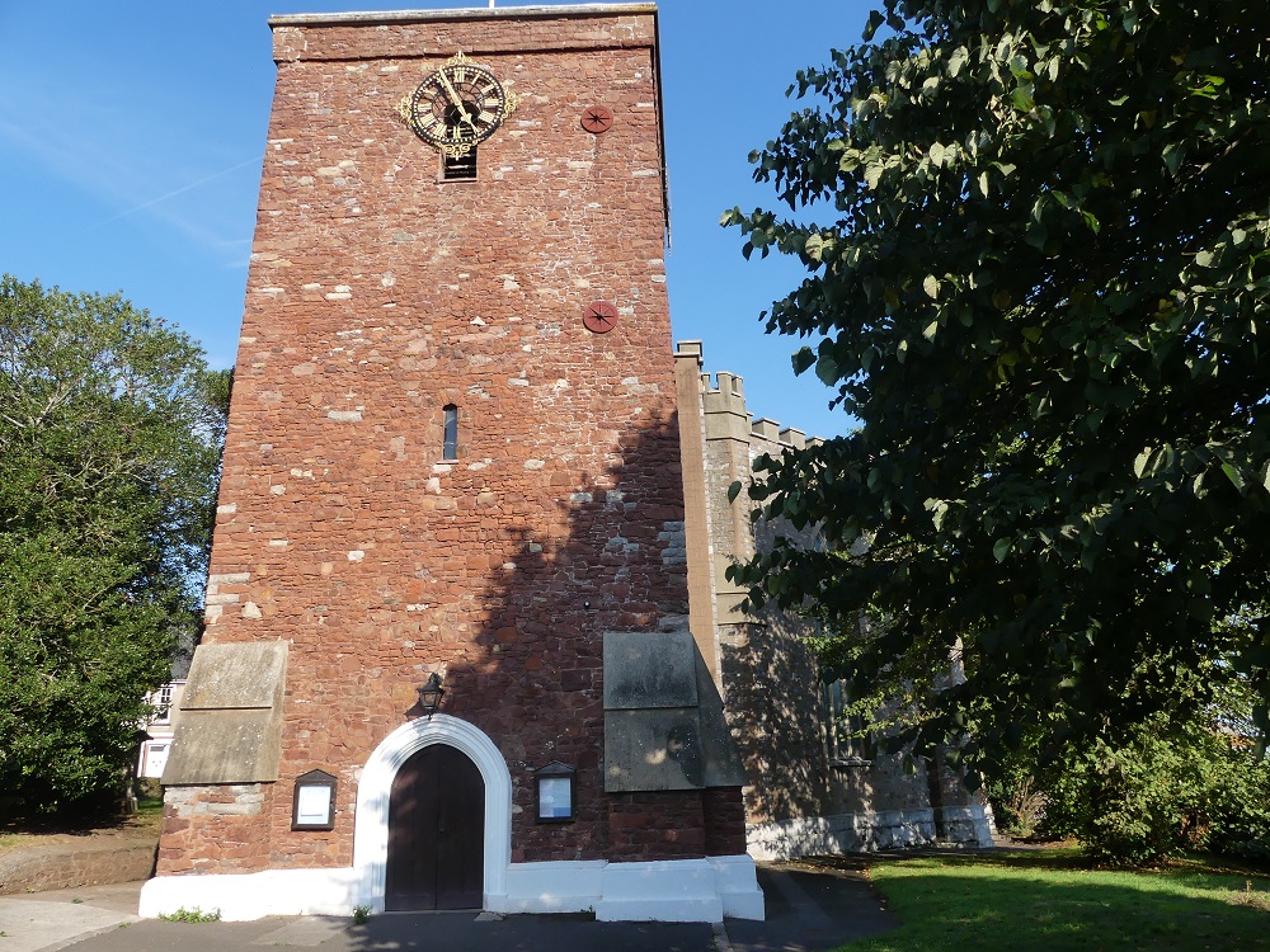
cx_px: 635
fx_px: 917
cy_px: 476
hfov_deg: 69.4
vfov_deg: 54.9
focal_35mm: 25
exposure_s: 1/500
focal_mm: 4.5
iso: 100
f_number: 4
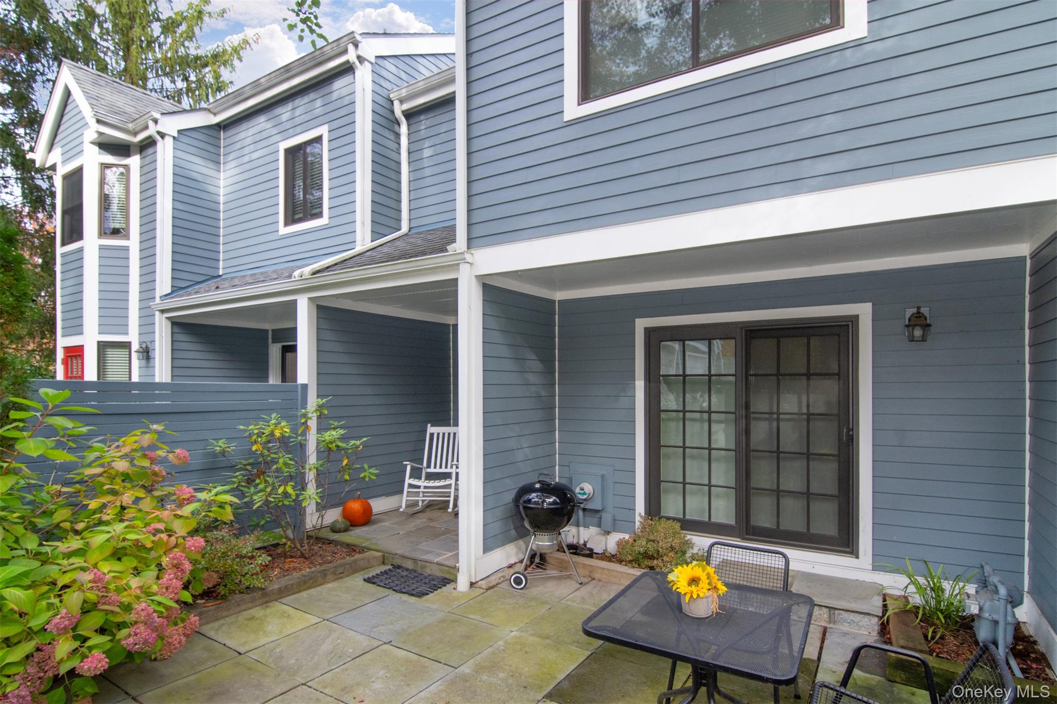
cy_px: 352
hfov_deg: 95.0
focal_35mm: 16
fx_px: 484
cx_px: 528
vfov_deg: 72.0
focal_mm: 11
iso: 800
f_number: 9
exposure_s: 1/125
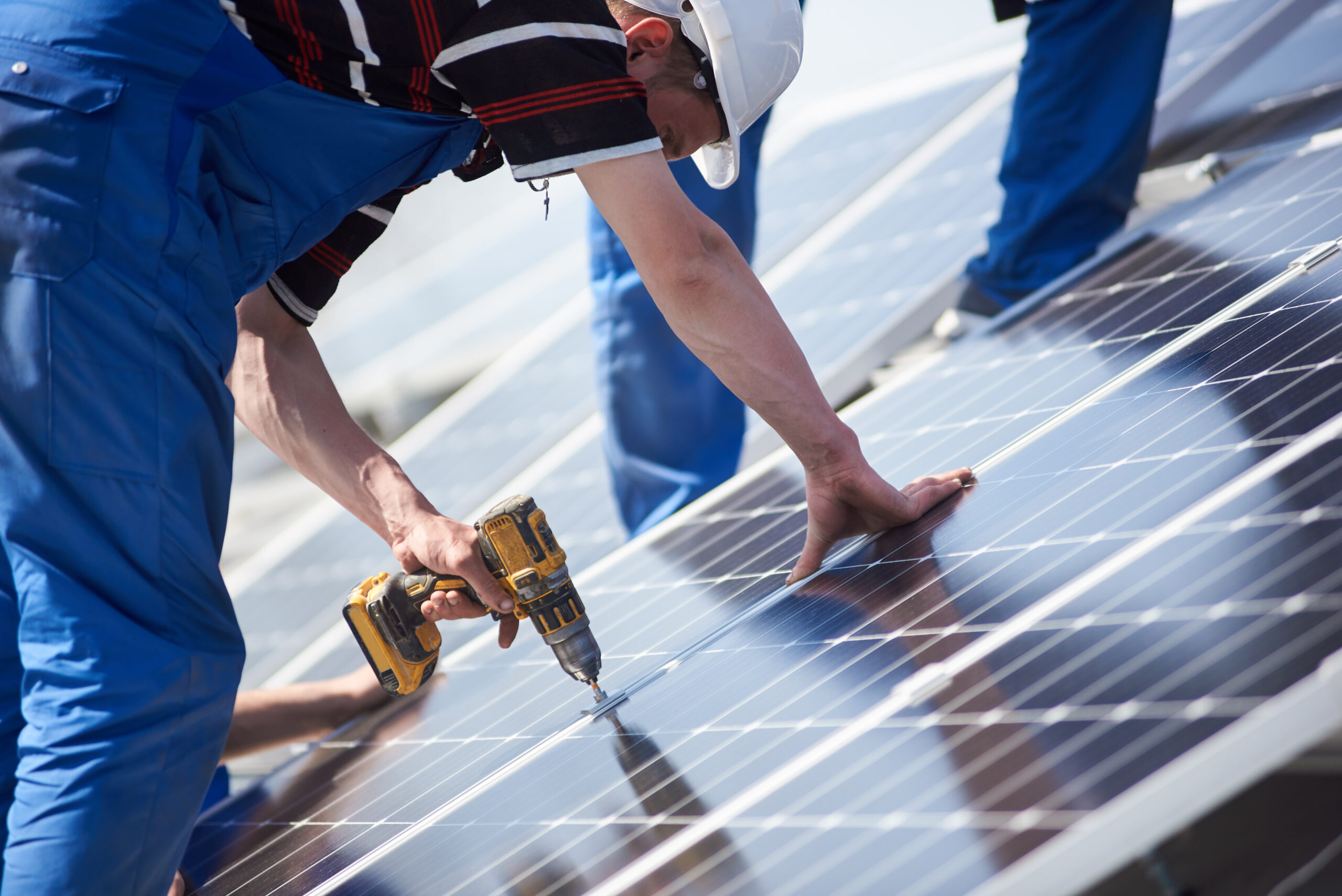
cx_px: 671
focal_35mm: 200
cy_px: 448
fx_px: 7458
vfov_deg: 6.9
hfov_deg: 10.3
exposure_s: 1/2500
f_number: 2.8
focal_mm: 200
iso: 100
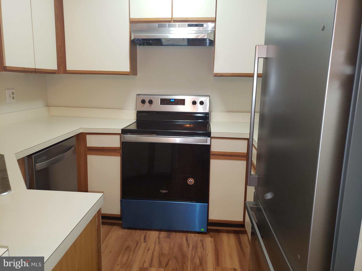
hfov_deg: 67.3
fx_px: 272
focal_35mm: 26
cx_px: 181
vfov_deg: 53.1
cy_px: 136
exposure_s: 1/24
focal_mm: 4.3
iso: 80
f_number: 1.5
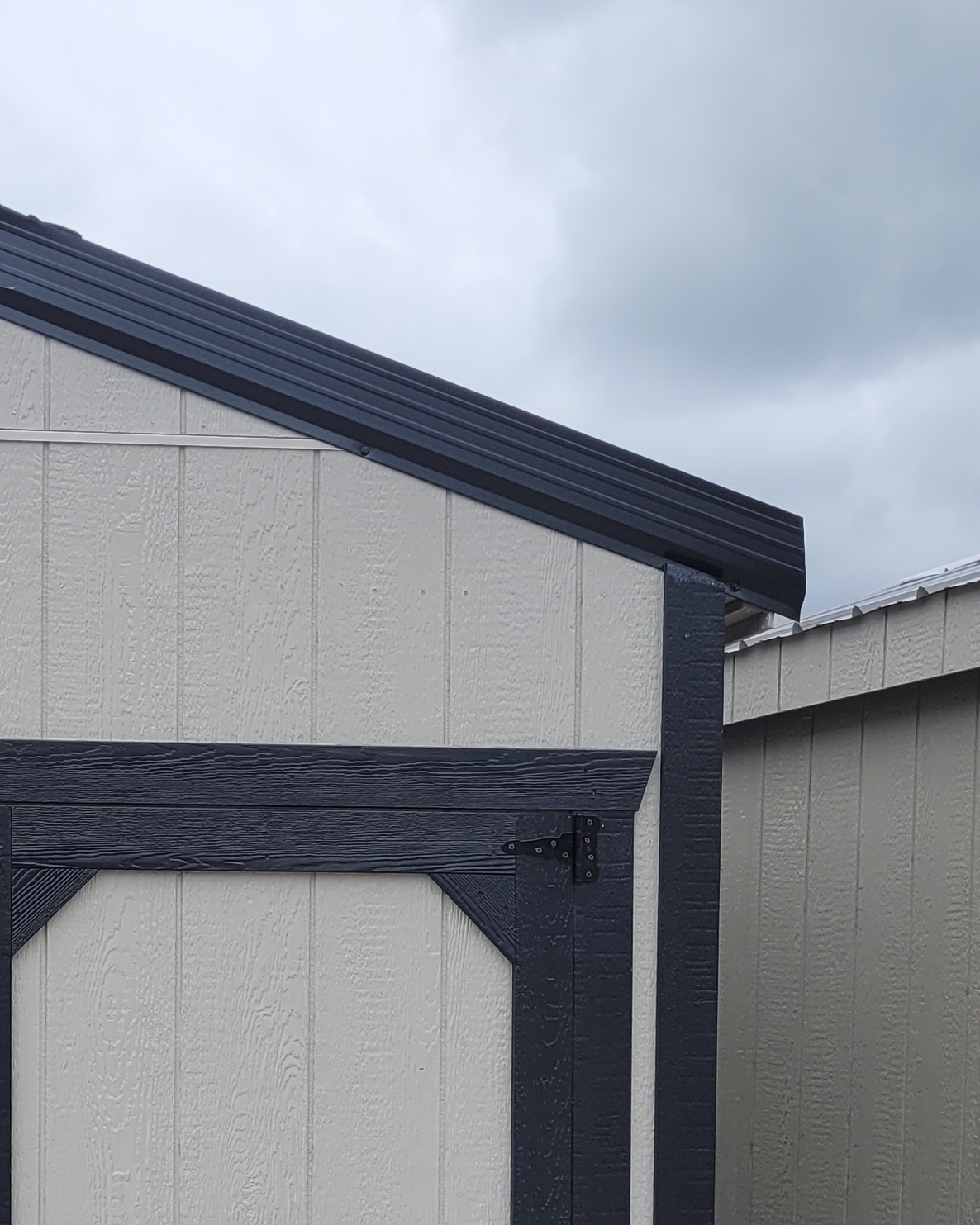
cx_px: 31
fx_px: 2502
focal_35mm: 69
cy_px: 1112
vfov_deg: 26.6
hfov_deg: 21.5
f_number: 1.8
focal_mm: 5.4
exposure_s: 1/2302
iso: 40
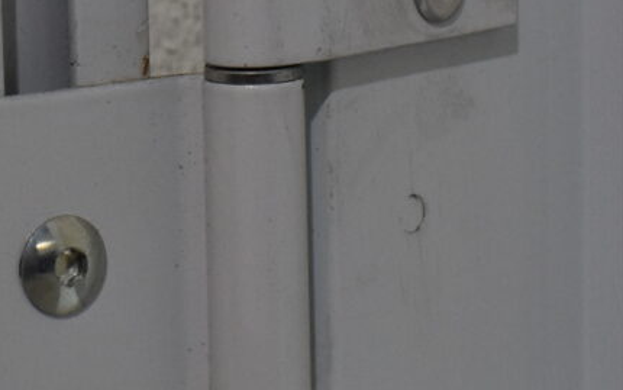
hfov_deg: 11.5
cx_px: 207
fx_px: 3091
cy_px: -88
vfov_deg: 7.2
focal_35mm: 182
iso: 320
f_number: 8
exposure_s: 1/60
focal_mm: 20
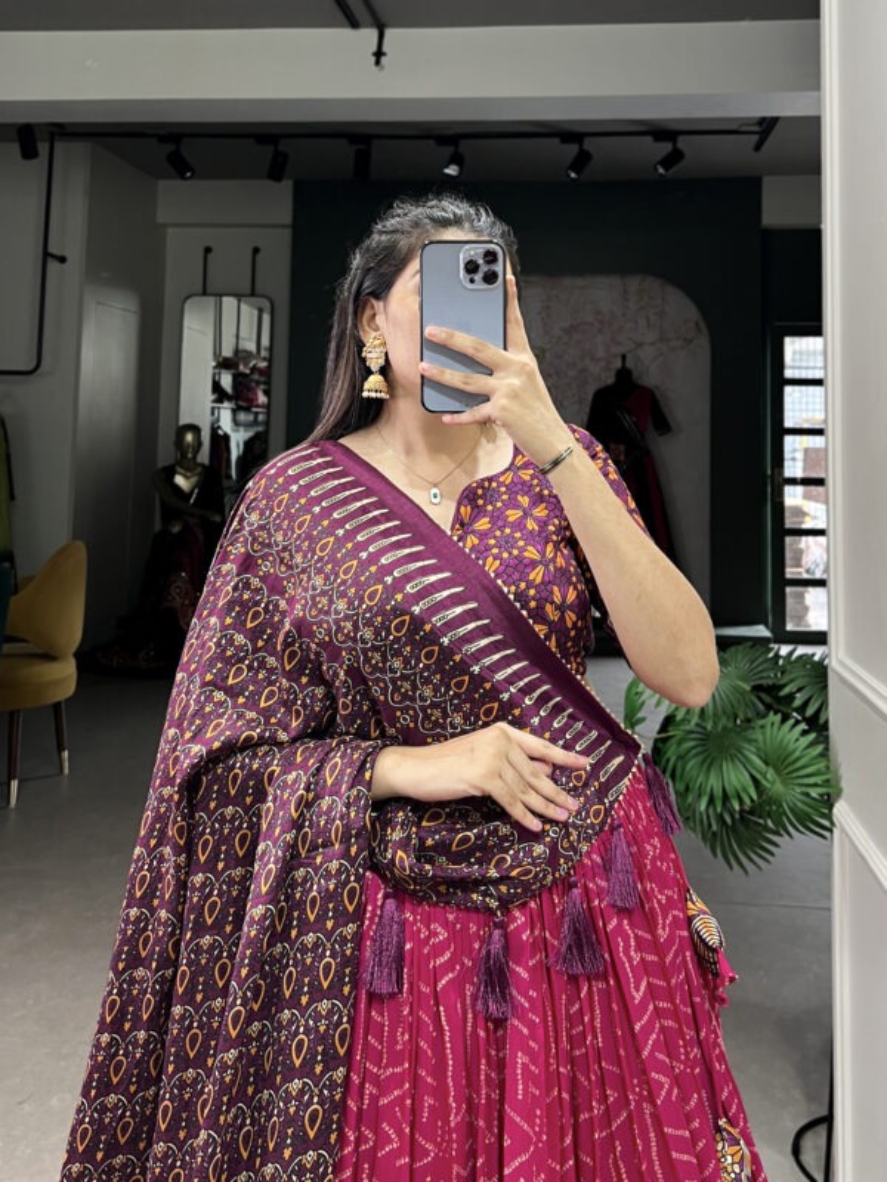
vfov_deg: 67.3
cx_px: 444
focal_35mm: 26
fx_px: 888
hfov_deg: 53.1
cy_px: 591
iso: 64
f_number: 1.5
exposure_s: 1/50
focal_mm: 5.7
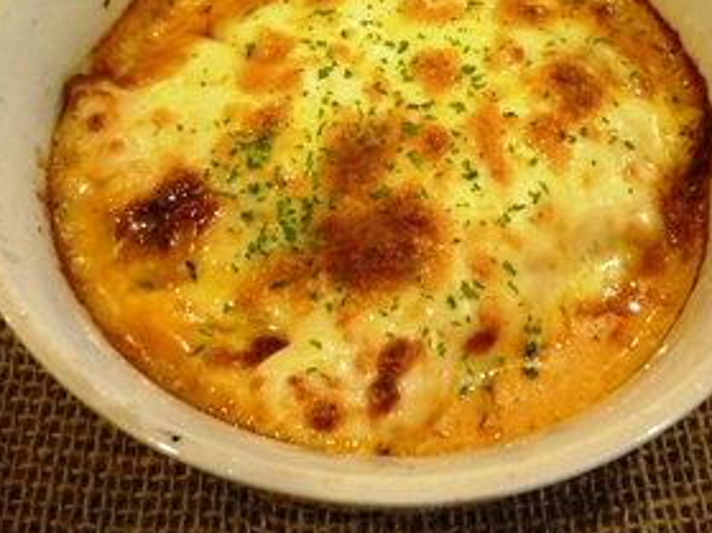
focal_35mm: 43
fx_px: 884
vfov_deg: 32.9
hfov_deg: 43.9
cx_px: 355
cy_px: 128
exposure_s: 1/30
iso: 320
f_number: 2.8
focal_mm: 4.4
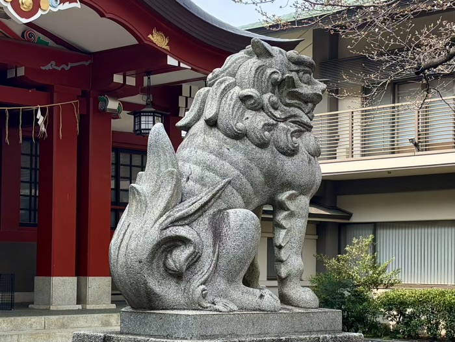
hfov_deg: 67.2
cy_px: 171
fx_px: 342
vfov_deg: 53.2
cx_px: 228
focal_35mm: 26
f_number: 1.6
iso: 50
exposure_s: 1/1263
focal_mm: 5.96
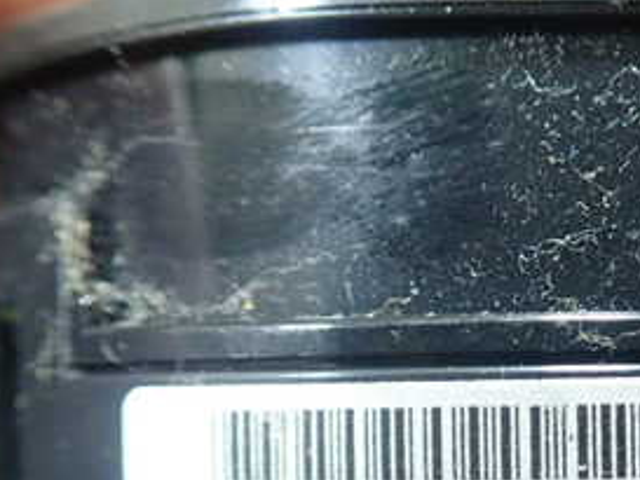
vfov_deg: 22.0
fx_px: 1221
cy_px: 372
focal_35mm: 66
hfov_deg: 27.2
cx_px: 682
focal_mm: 5.5
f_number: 2.3
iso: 800
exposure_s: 1/80
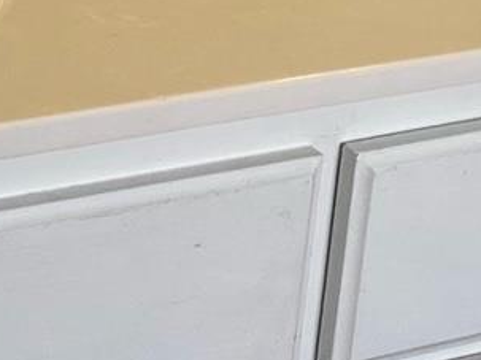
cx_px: 156
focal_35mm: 173
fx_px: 2403
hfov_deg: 11.4
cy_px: 251
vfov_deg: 8.6
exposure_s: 1/120
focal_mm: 4.25
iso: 64
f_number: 1.8
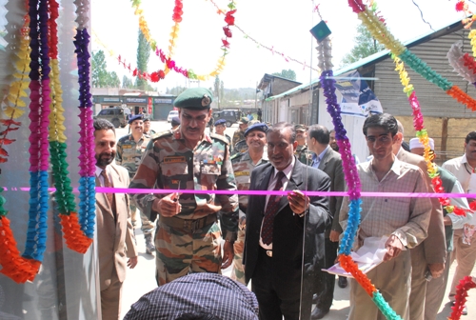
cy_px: 160
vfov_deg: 48.2
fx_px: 358
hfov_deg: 67.3
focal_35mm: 27
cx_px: 238
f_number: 9
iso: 400
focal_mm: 18
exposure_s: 1/320
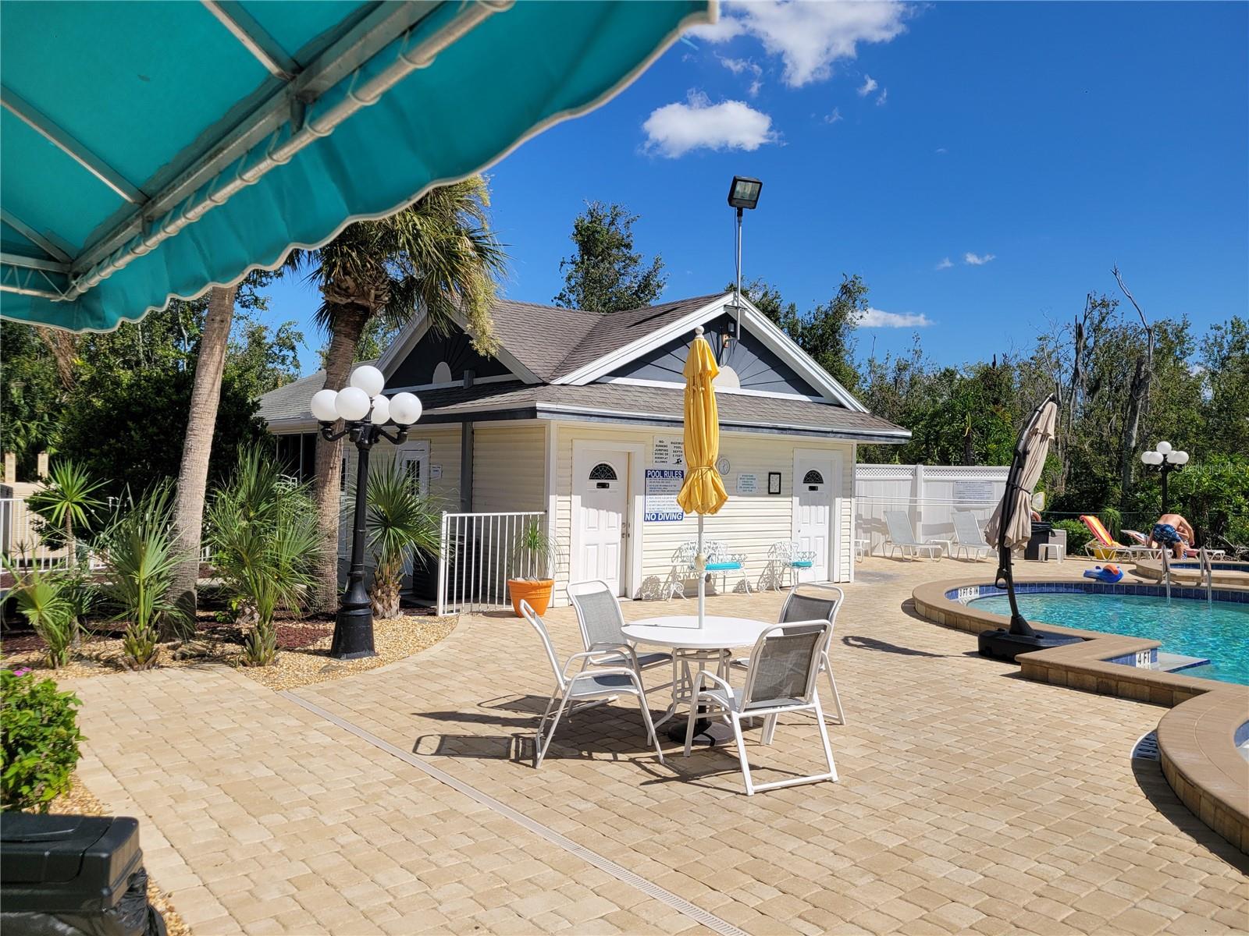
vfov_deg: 53.1
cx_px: 624
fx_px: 938
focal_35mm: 26
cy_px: 468
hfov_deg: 67.3
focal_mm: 5.4
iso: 40
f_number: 1.8
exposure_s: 1/3935
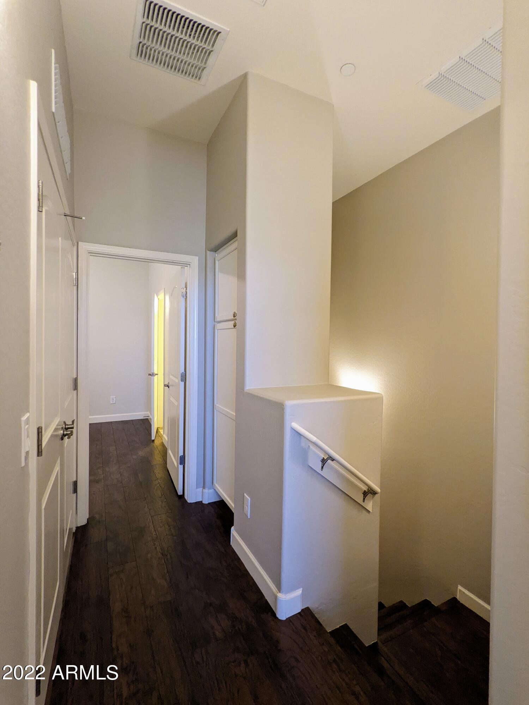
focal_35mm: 16
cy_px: 352
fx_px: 326
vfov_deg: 94.5
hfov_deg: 78.1
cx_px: 264
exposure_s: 1/24
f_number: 2.2
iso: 561
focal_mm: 2.22
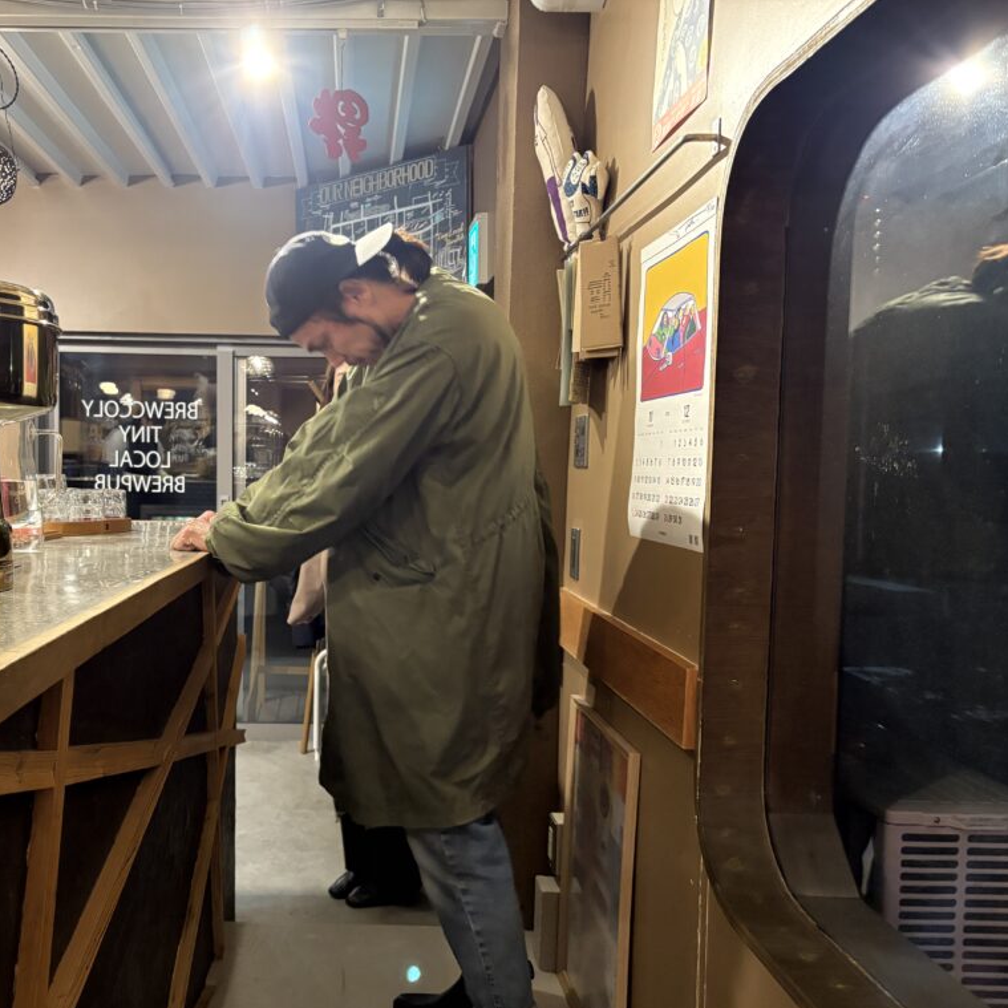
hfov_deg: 51.5
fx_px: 1021
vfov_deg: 52.5
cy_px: 507
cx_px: 335
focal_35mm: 31
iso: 400
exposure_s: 1/33
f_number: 1.6
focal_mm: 5.96
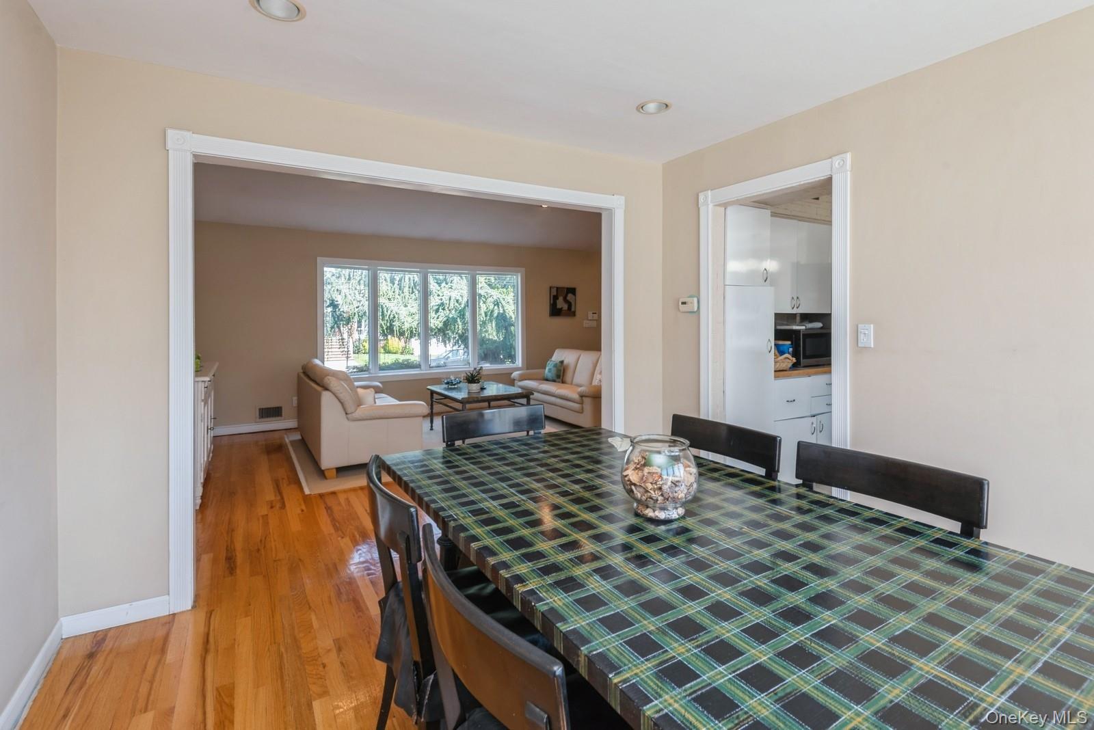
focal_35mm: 16
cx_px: 547
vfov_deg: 73.8
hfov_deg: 96.7
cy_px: 365
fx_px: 486
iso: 200
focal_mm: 16
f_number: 9
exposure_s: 1/25
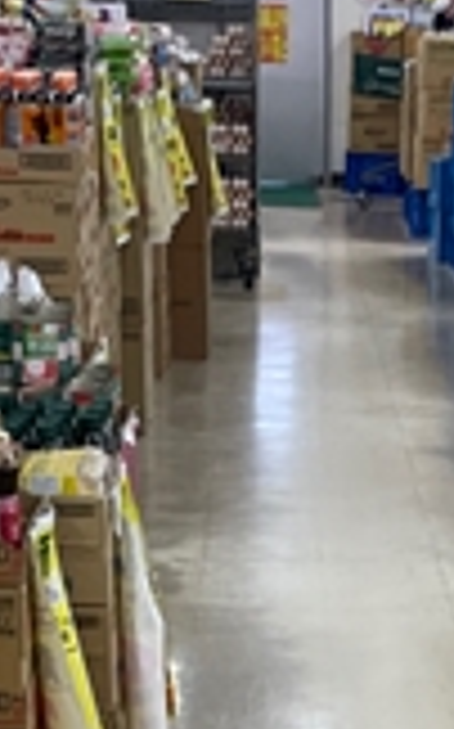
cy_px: 1053
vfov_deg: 14.5
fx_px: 2697
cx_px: 490
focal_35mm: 136
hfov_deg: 9.5
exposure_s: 1/120
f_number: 1.6
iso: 64
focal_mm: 4.2
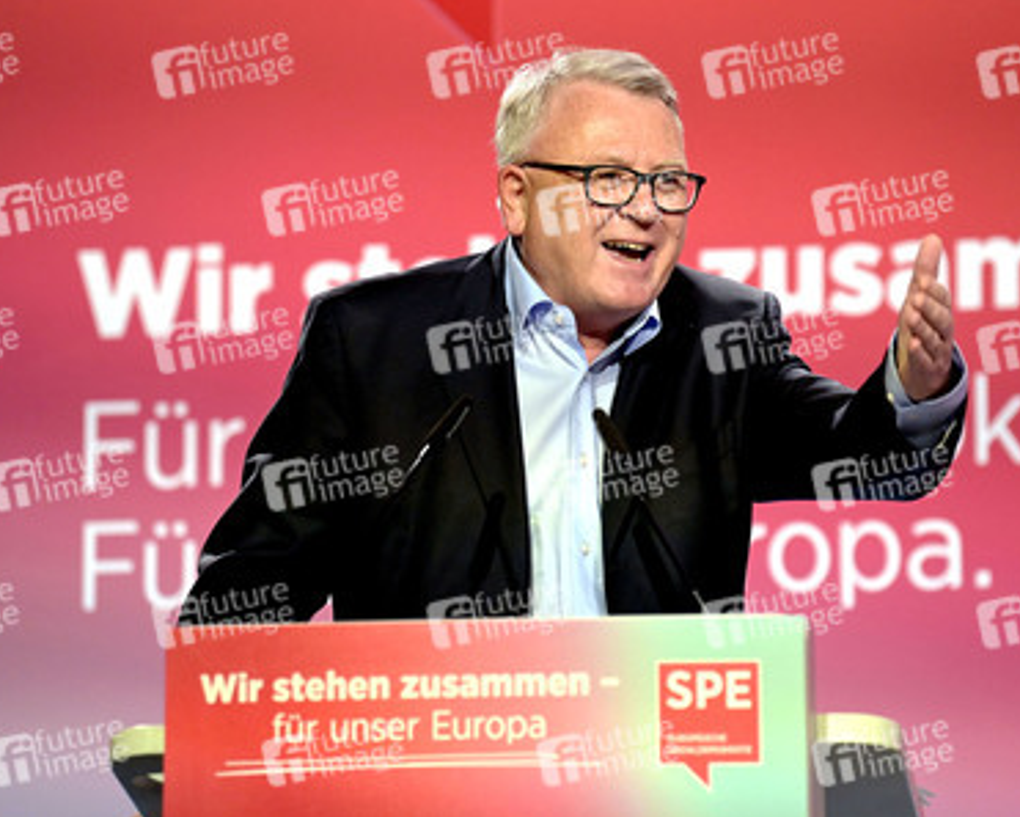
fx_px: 6371
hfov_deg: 9.2
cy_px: 410
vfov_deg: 7.3
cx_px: 535
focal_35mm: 211
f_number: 3.5
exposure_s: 1/500
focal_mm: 185
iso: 6400
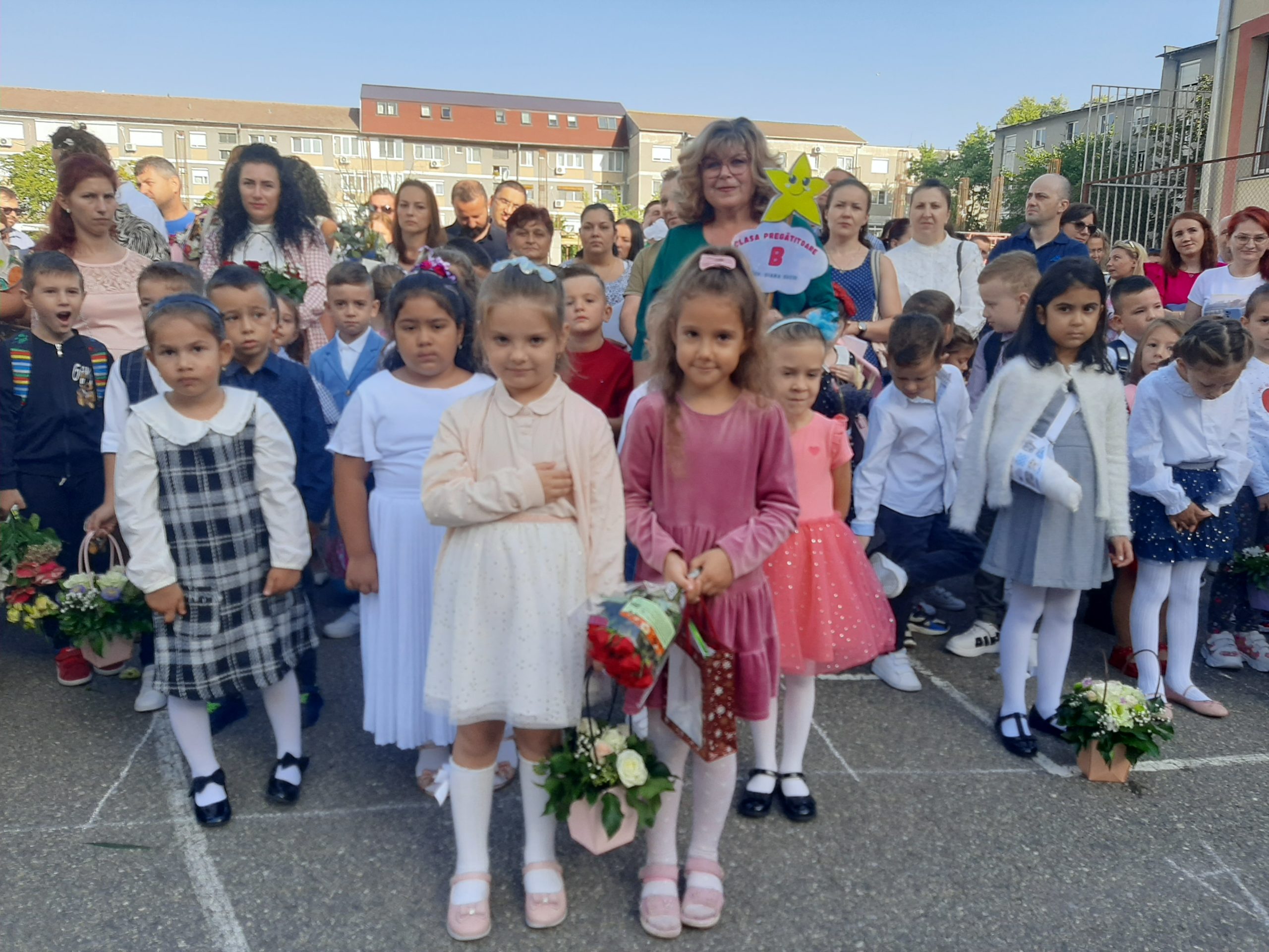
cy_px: 476
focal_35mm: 27
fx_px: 990
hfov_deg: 65.3
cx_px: 634
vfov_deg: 51.4
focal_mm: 3.93
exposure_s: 1/445
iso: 40
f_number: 1.7
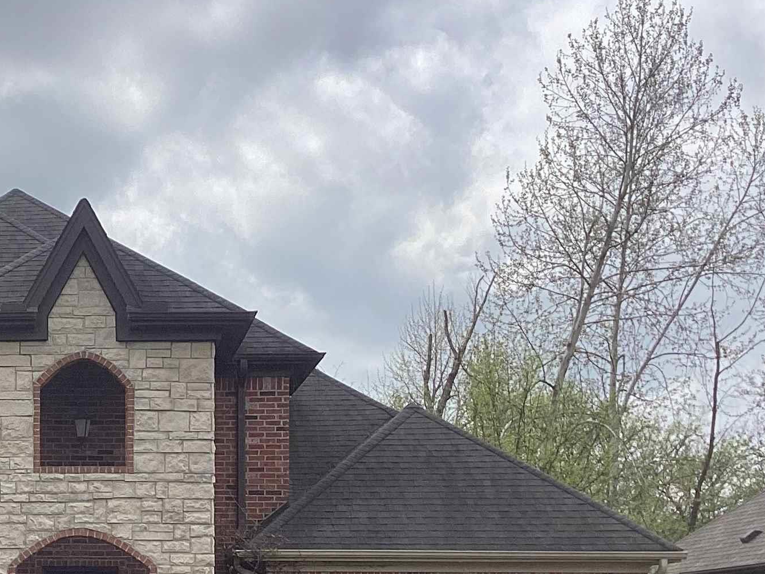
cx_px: -3
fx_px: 1569
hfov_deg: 26.0
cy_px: 543
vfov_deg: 20.2
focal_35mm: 71
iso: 25
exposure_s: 1/1812
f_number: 2.4
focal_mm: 3.3
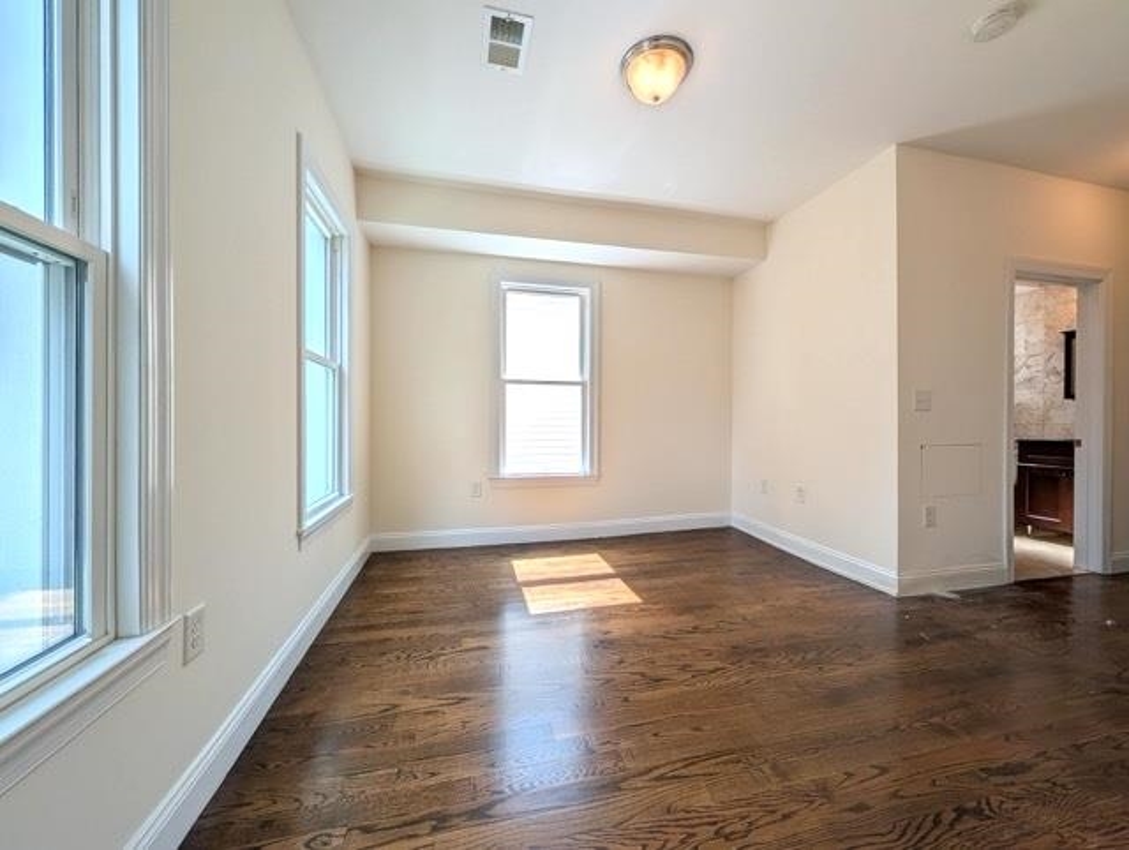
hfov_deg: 110.5
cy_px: 425
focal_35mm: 12
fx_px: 392
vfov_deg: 94.6
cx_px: 564
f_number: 1.7
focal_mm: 2.02
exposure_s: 1/501
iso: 46
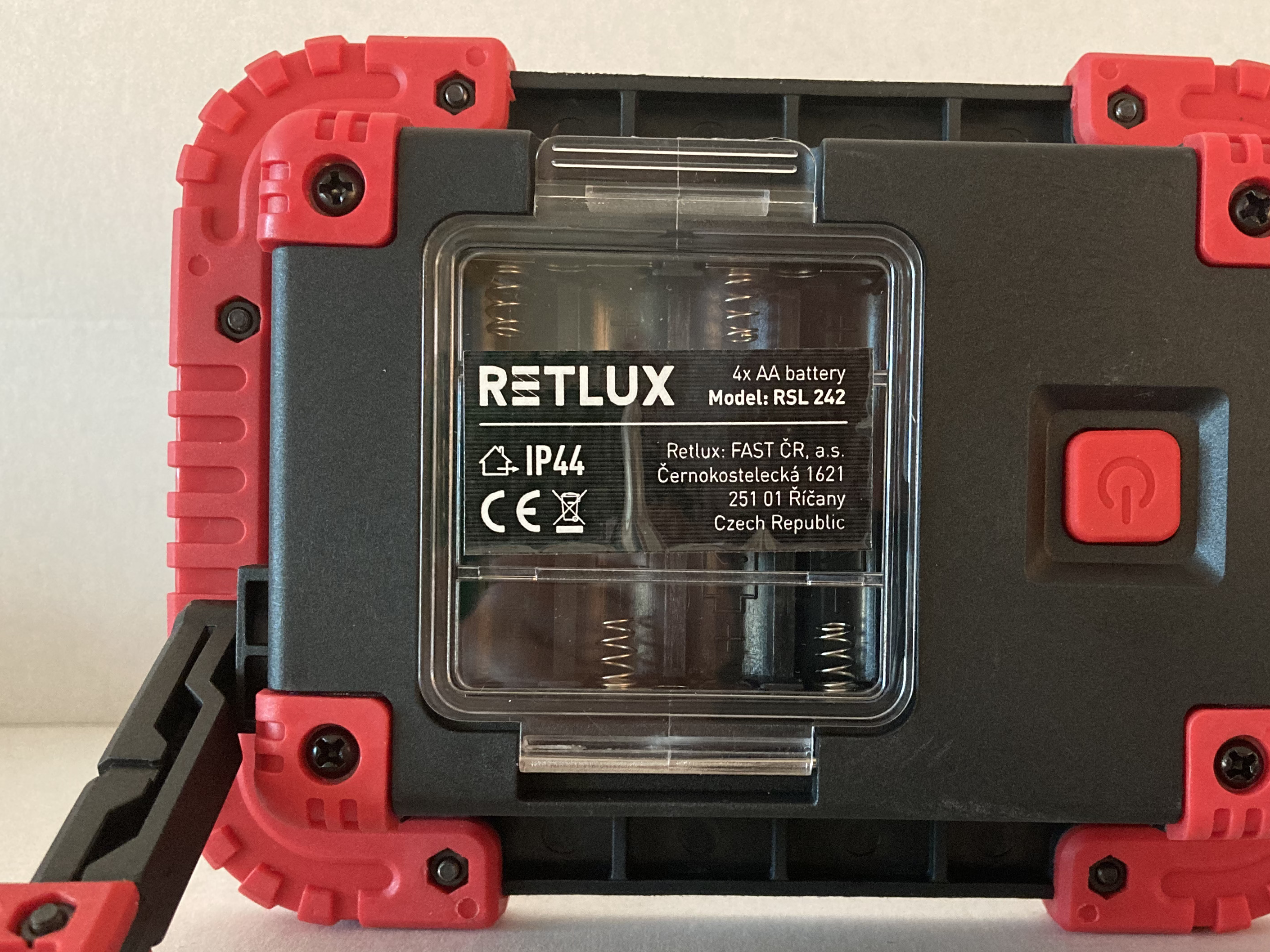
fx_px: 1468
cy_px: 605
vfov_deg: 35.7
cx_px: 783
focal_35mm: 40
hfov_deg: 46.4
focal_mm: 3.99
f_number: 1.8
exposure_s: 1/40
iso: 400
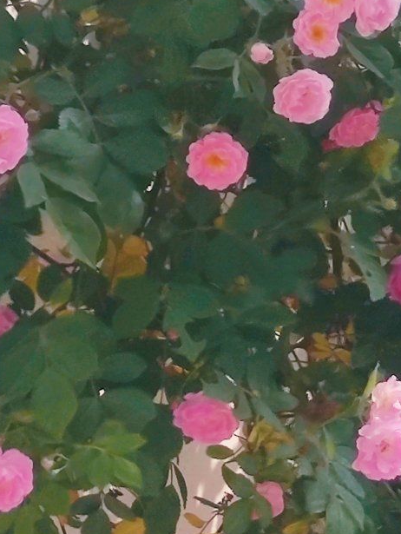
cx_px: 853
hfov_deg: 6.7
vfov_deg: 9.2
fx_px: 3287
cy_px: 48
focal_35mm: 213
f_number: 1.69
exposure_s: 1/2000
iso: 50
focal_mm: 6.72
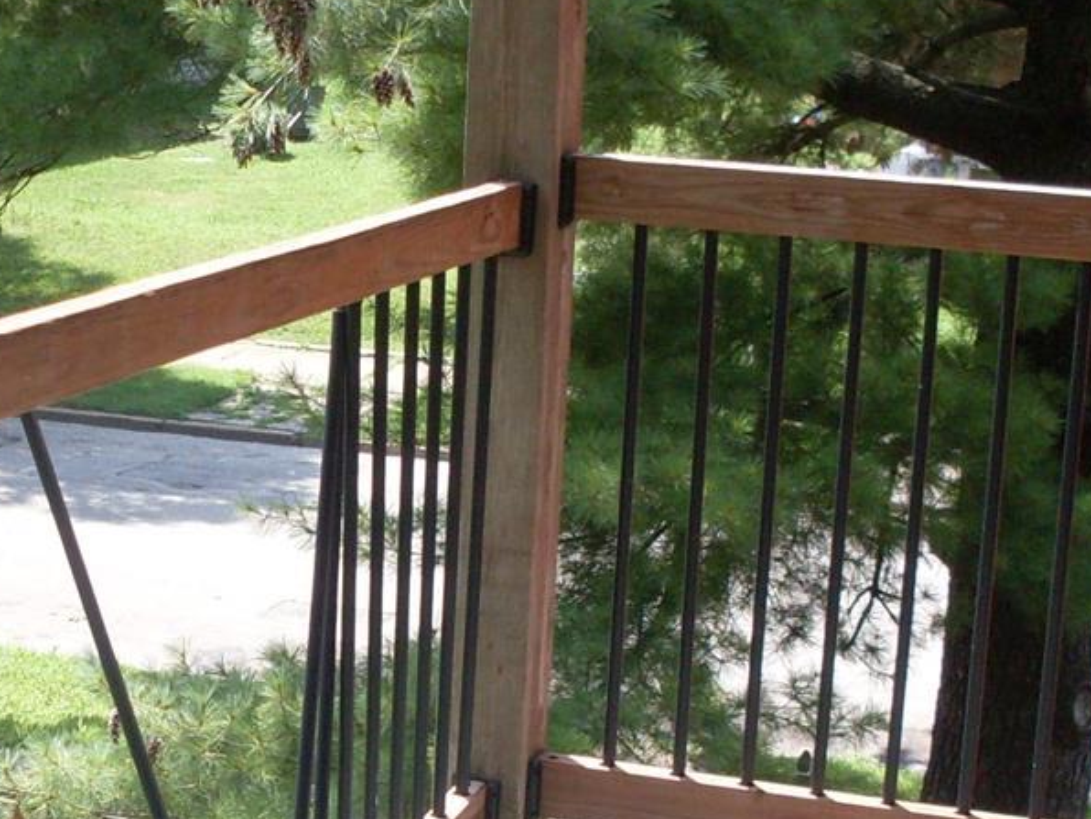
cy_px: 608
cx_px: 148
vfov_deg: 14.5
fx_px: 3215
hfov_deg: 19.0
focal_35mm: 102
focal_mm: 6.3
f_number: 2.8
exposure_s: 1/350
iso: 80
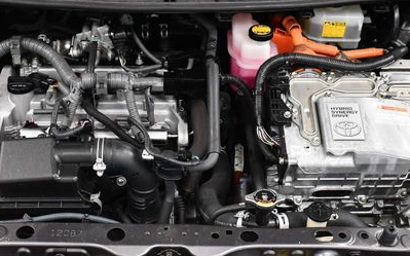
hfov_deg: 34.5
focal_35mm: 59
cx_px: 171
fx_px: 659
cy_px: 136
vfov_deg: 22.0
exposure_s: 1/125
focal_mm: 18
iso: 1600
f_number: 3.5
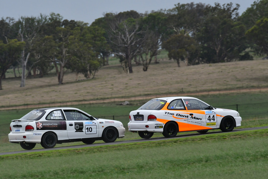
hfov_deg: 3.1
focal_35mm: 660
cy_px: 90
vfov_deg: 2.1
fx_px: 4915
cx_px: 134
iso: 640
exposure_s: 1/640
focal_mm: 440
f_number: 13
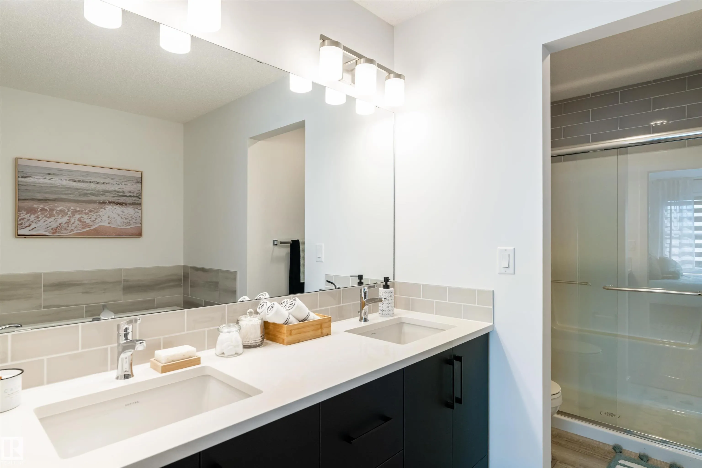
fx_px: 390
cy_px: 234
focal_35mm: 20
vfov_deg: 61.9
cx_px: 351
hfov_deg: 84.0
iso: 800
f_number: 8
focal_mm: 20
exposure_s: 1/40
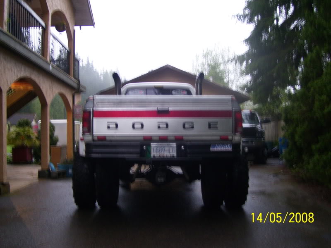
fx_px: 354
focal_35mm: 37
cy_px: 124
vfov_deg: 38.7
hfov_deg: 50.1
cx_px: 166
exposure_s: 1/8
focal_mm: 6
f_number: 2.7
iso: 160
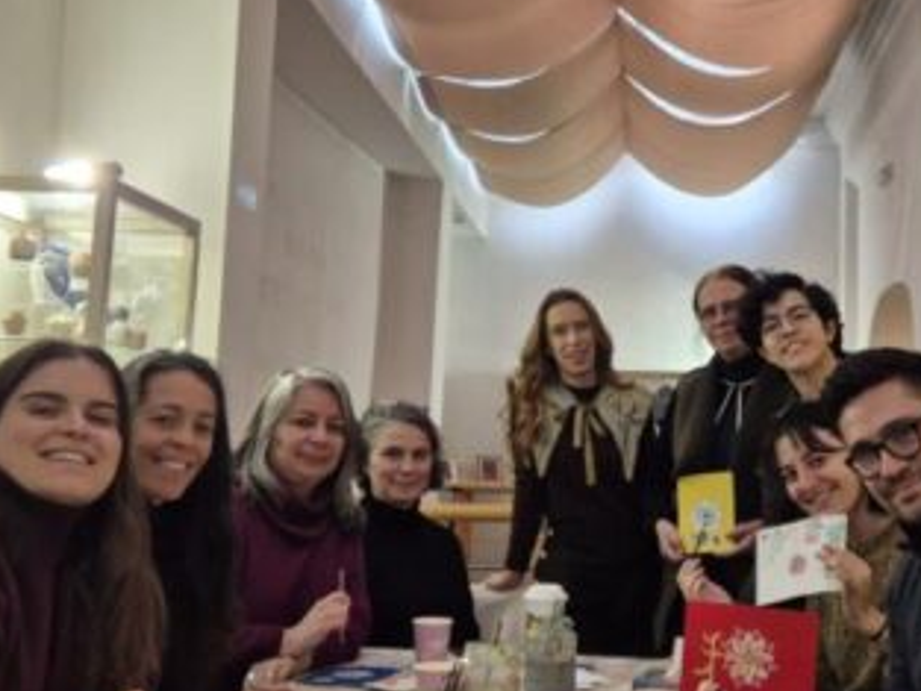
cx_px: 586
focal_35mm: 47
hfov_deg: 40.1
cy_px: 300
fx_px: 1251
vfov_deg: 30.9
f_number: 1.8
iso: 250
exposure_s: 1/100
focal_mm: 5.4
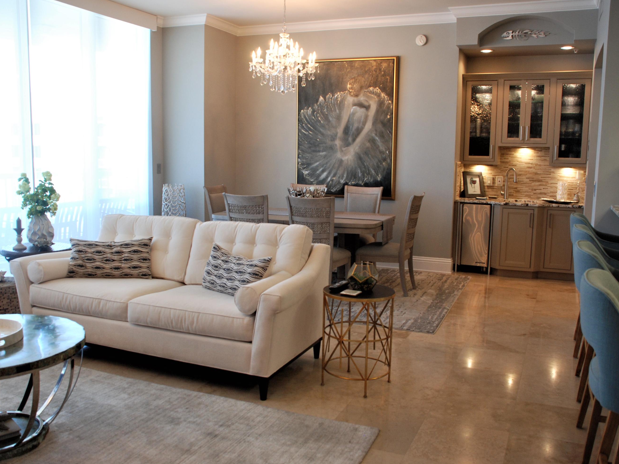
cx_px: 314
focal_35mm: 33
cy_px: 231
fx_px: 590
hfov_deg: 55.3
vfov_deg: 42.9
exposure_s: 1/25
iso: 400
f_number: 3.8
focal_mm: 20
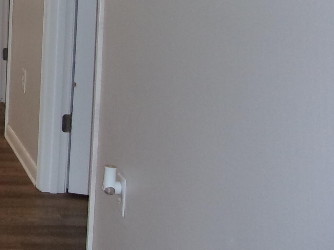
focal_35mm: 79
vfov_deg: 17.9
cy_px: -32
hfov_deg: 21.4
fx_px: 762
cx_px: -144
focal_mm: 4.9
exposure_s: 1/34
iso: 200
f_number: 3
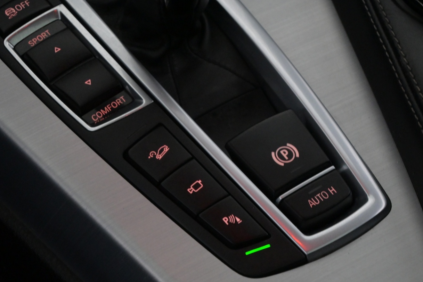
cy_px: 154
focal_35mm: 92
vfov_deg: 14.9
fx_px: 1081
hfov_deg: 22.1
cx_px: 215
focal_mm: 50
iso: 4000
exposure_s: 1/80
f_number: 6.3
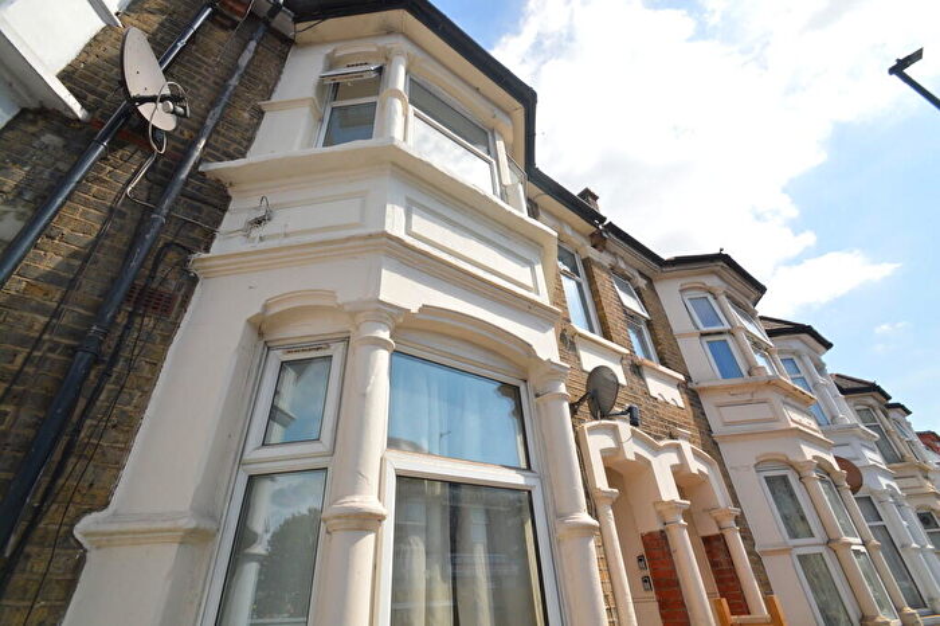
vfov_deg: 77.3
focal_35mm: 15
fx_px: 391
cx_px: 470
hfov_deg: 100.4
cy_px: 313
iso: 100
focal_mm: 10
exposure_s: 1/200
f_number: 8
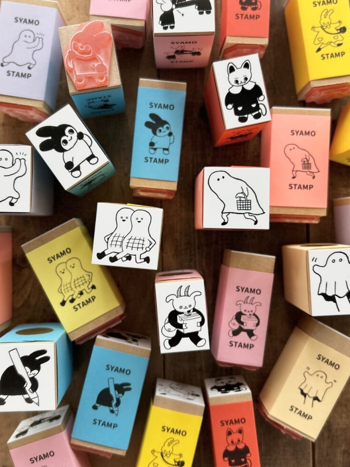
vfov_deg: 65.3
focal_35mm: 27
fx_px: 364
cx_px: 172
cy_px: 232
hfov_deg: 51.4
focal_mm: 5.7
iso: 125
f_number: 1.5
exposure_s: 1/73
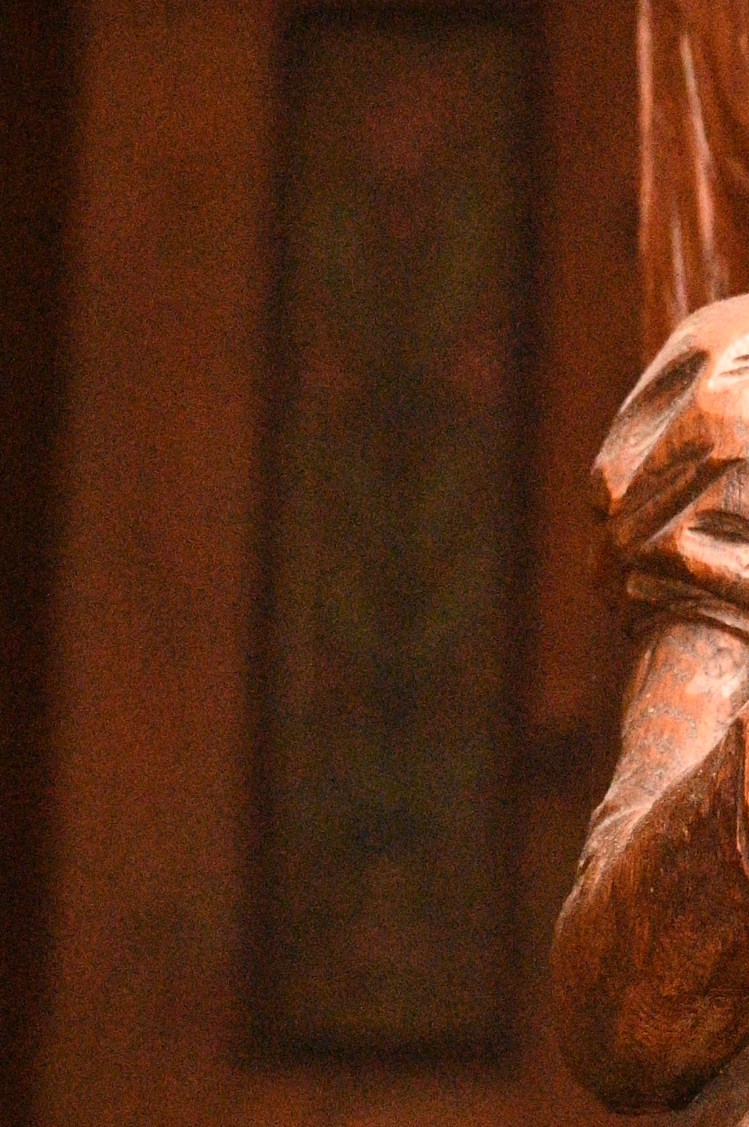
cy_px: 706
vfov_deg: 13.2
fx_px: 4845
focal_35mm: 155
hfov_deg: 8.6
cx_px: 1107
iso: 25600
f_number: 5
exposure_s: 1/400
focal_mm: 44
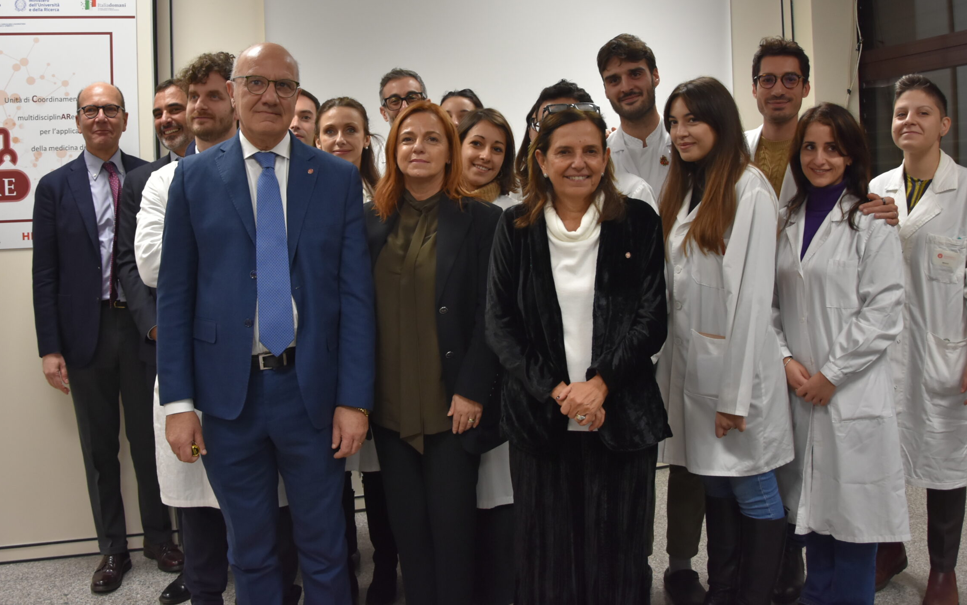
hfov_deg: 33.7
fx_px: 1597
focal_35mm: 61
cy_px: 252
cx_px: 440
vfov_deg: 21.4
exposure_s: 1/100
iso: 800
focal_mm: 35
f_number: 5
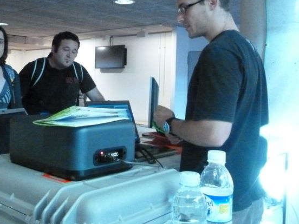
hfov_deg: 44.0
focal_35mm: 42
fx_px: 363
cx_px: 93
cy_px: 86
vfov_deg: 34.2
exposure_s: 1/50
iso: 1600
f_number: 4.5
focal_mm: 4.7
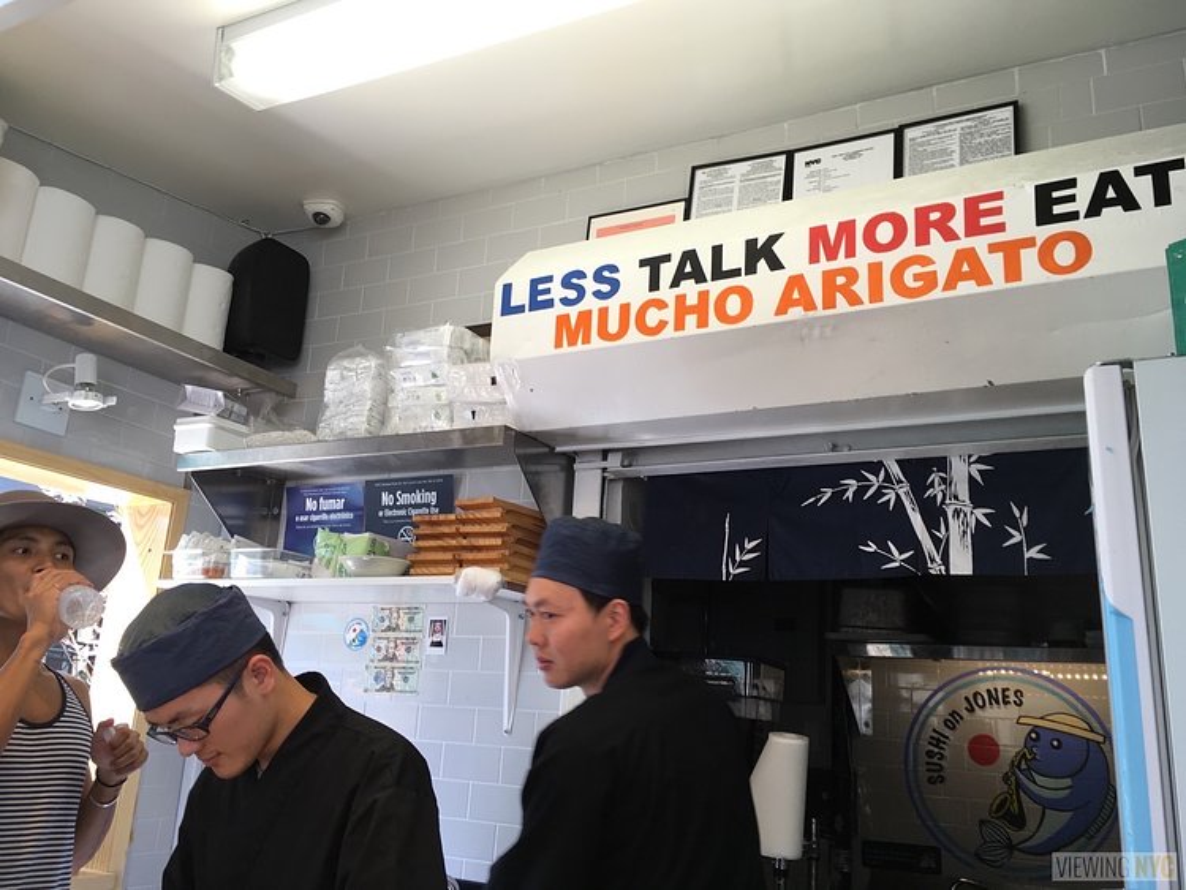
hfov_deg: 61.6
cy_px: 445
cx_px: 593
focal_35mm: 29
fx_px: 994
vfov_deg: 48.3
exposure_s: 1/60
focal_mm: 4.15
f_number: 2.2
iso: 32
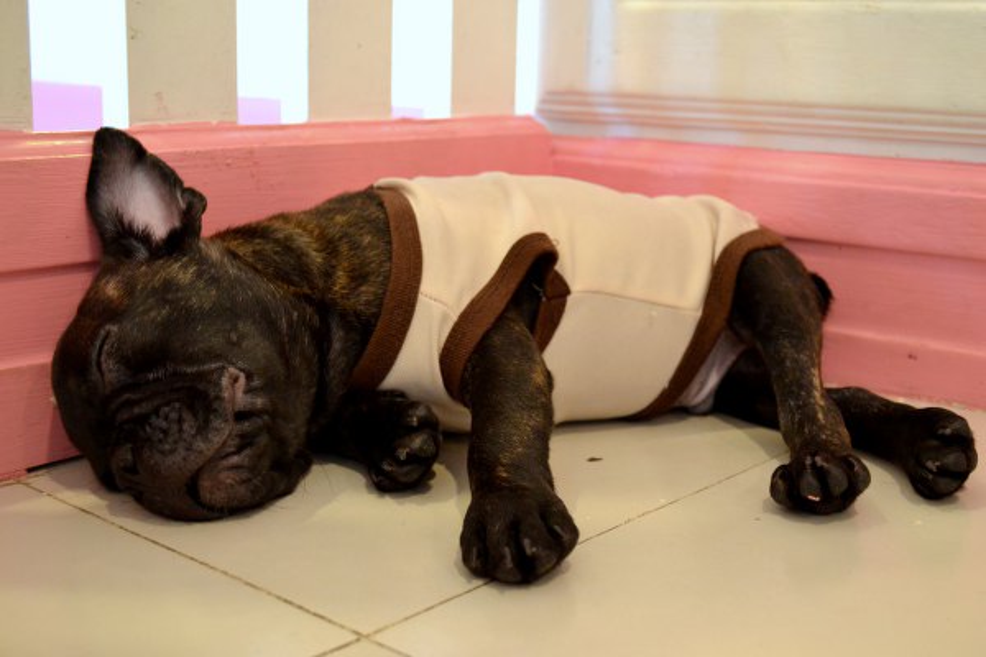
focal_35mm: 48
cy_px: 328
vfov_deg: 28.1
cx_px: 493
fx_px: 1315
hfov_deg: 41.1
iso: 1250
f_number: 4.8
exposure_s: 1/15
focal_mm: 32
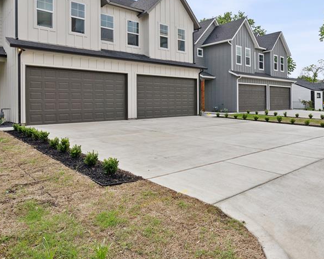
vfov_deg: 54.2
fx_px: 249
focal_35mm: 26
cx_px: 161
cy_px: 94
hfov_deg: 66.0
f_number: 9
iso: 160
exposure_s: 1/640
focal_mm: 16
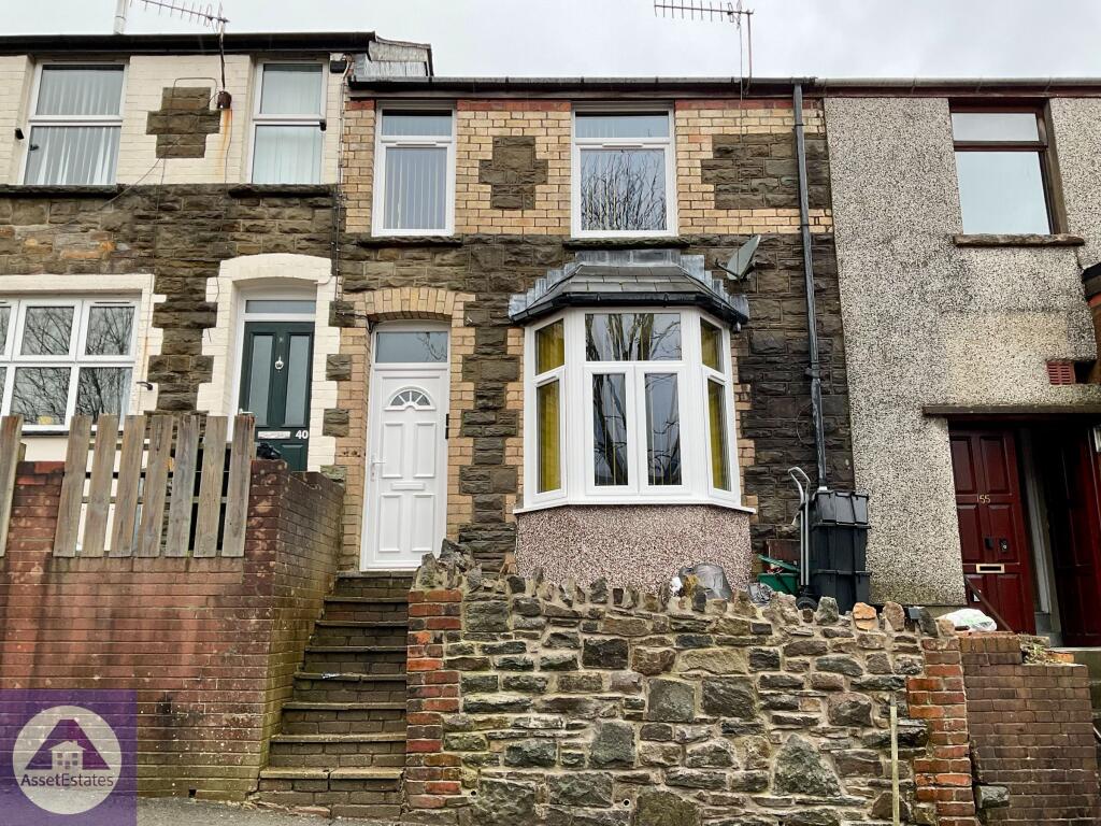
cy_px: 413
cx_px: 550
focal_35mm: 29
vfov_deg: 48.2
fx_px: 922
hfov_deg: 61.7
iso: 40
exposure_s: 1/122
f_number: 1.8
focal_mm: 3
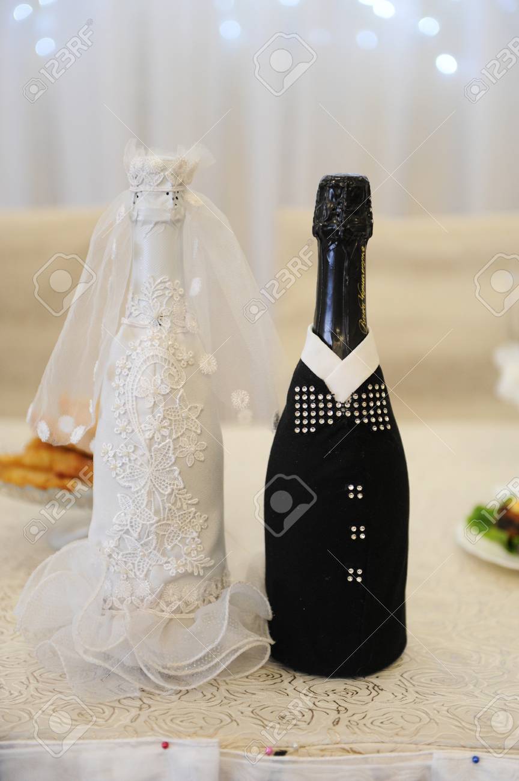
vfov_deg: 35.7
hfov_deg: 24.1
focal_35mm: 56
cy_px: 390
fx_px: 1213
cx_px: 260
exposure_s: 1/160
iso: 1600
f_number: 2.8
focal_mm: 56
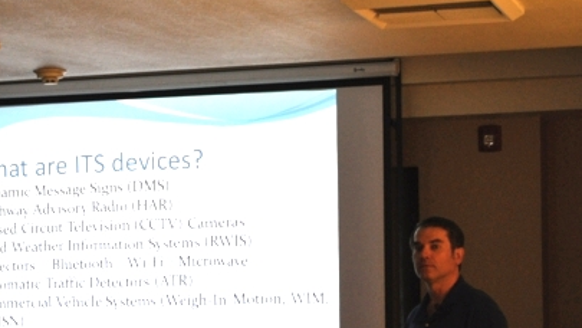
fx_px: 1682
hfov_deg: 19.4
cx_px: 125
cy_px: 293
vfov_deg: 11.1
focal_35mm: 109
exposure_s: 1/30
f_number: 5.3
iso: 900
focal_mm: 44
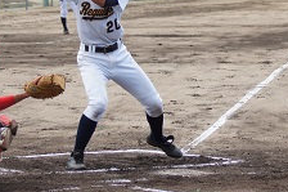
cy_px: 1
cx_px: 167
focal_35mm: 247
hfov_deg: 8.3
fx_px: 1975
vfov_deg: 5.5
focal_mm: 75
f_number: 5.6
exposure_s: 1/200
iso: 100
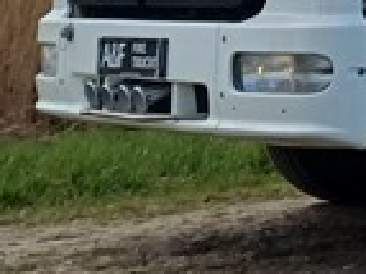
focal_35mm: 179
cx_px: 937
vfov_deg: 7.9
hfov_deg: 9.6
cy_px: -277
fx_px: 1891
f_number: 1.8
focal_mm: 4.65
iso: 50
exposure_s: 1/2232
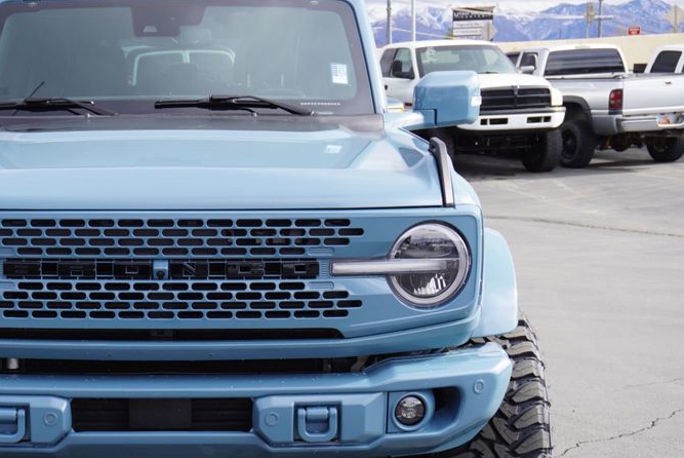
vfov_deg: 20.4
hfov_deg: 29.7
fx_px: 1270
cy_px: 300
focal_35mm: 67
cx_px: 171
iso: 100
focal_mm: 29
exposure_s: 1/100
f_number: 6.3
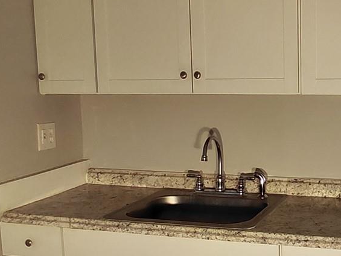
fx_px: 571
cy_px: 140
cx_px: 286
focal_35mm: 58
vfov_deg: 25.2
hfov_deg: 32.1
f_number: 2.2
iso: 40
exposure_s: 1/193
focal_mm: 1.64
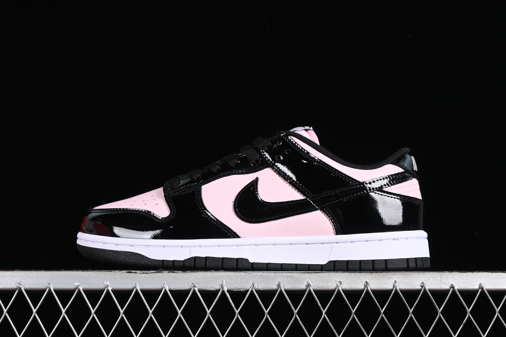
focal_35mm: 75
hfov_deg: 27.0
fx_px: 1054
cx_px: 253
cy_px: 168
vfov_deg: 18.2
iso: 160
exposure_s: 1/60
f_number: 6.3
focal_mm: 50
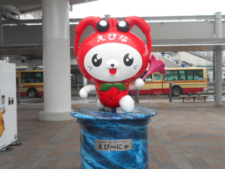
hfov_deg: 47.9
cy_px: 84
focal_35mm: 39
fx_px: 253
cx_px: 112
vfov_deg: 36.8
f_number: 3.9
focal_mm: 6.7
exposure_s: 1/40
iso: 80
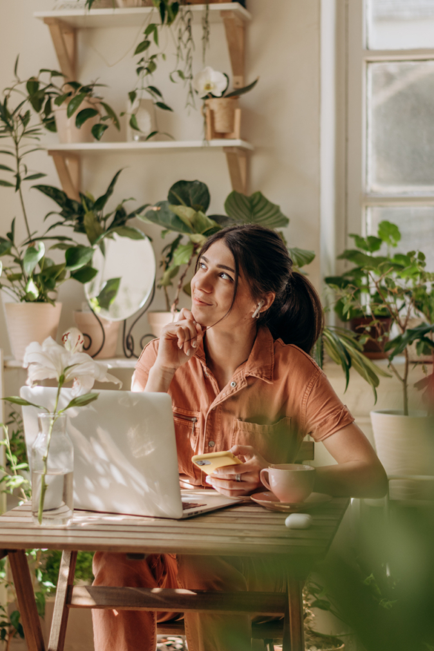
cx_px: 215
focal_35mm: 76
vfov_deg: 26.7
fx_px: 1374
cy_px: 325
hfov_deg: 17.9
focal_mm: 50
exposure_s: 1/250
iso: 100
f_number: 2
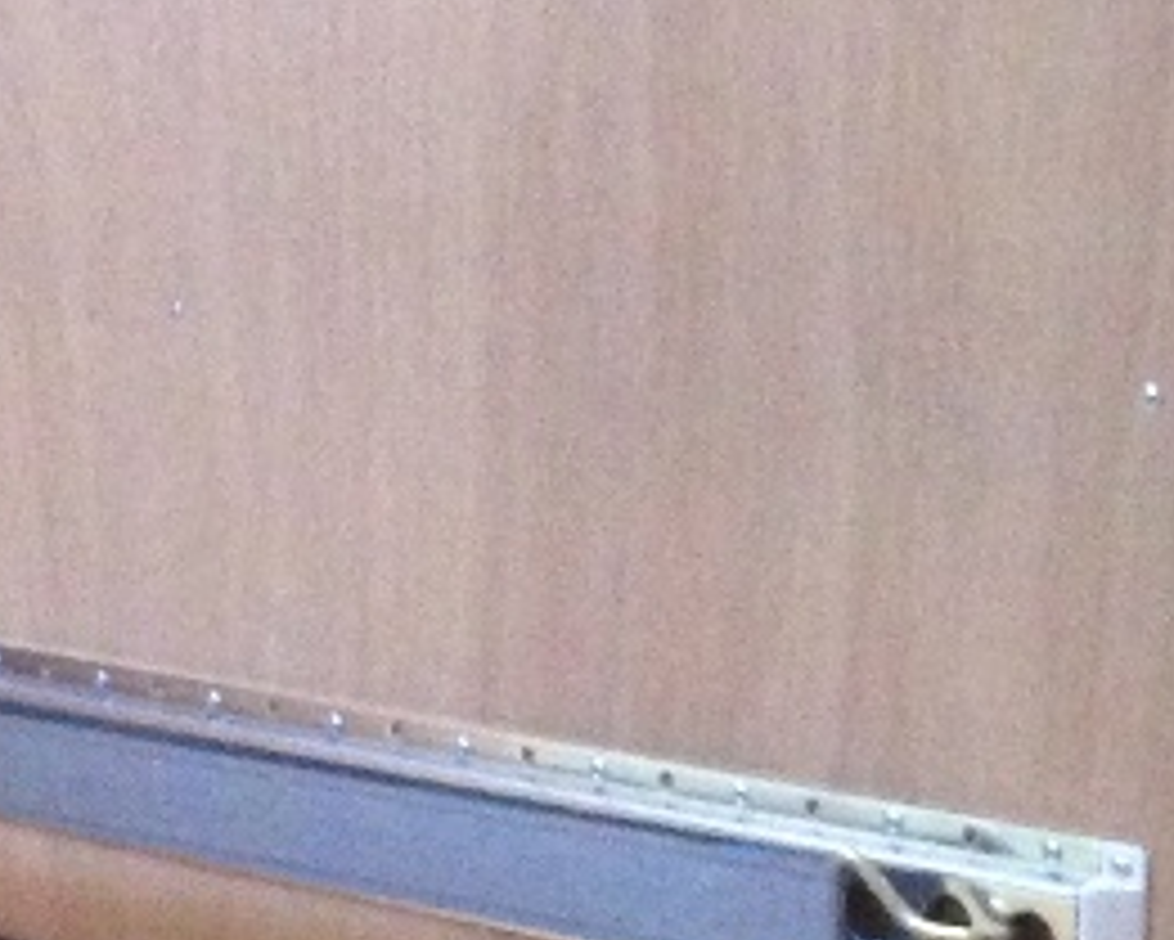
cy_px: 1091
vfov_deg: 17.9
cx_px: 130
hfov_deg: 22.7
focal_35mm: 82
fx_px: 2850
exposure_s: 1/15
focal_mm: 4.13
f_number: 2.4
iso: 500
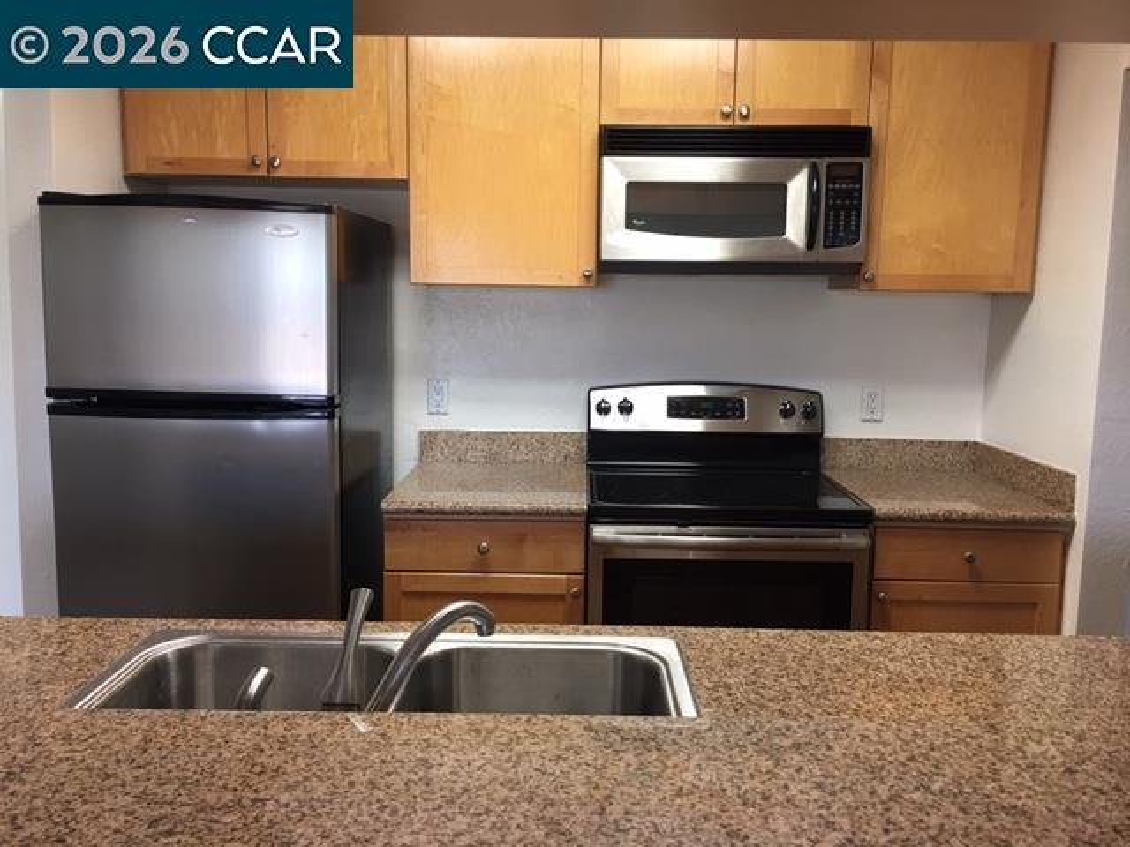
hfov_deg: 61.7
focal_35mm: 29
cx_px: 565
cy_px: 424
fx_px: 947
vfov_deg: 48.2
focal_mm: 4.15
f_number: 2.2
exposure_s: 1/15
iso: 32
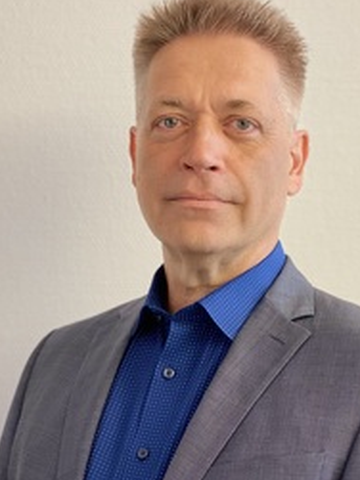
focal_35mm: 83
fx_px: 1152
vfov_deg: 23.5
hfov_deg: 17.8
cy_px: 281
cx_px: 209
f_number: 2
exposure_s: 1/50
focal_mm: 6
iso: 160
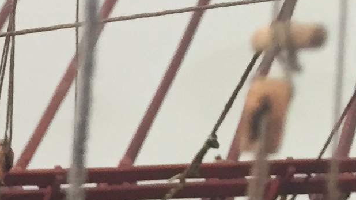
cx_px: -469
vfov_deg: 6.6
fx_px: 1576
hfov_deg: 11.1
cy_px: 598
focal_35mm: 167
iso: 100
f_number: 2.2
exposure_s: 1/33
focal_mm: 4.15
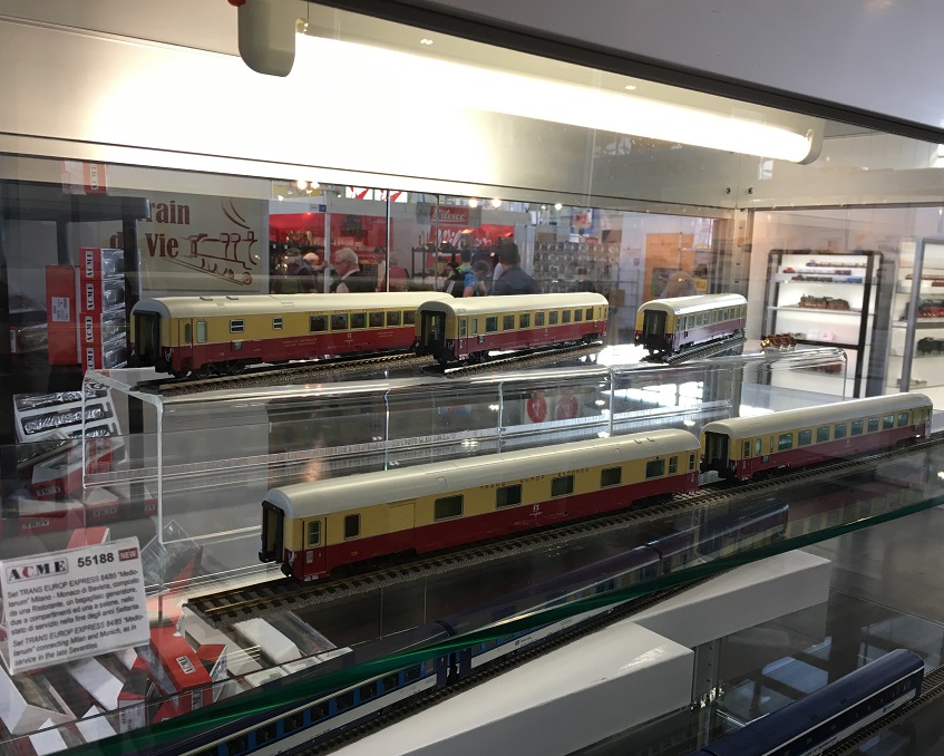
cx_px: 478
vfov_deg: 47.1
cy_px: 386
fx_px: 866
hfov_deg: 57.2
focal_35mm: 31
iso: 25
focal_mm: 4.15
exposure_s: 1/33
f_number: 2.2
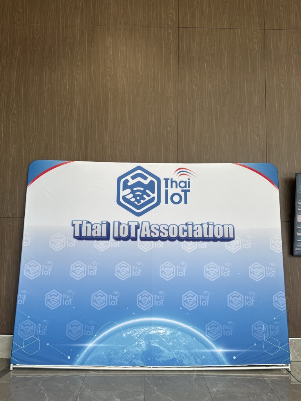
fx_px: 278
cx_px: 150
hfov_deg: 56.8
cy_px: 200
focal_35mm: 24
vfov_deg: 71.6
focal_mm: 6.86
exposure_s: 1/337
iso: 80
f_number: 1.78
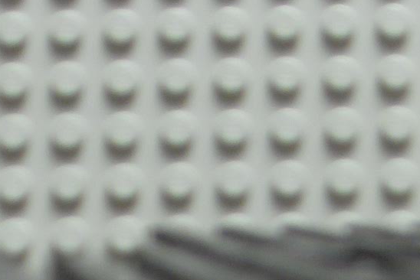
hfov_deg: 8.6
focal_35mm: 238
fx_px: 2778
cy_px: 781
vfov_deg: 5.5
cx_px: 93
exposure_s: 1.17
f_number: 2.9
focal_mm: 9
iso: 100
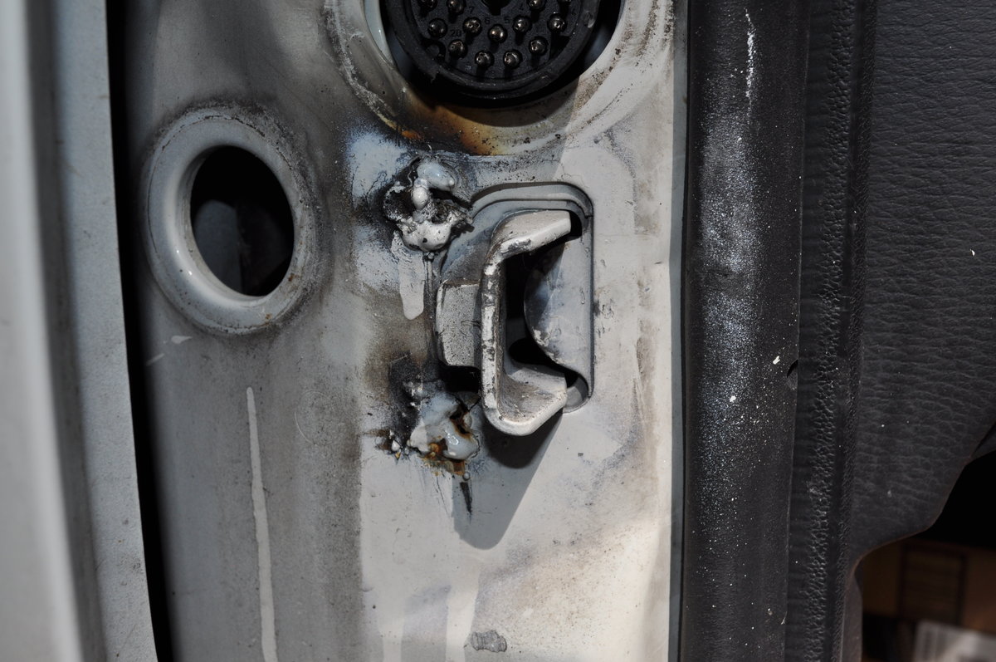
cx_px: 498
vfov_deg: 29.8
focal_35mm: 45
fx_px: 1243
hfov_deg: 43.7
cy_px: 331
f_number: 10
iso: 200
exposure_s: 1/200
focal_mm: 30
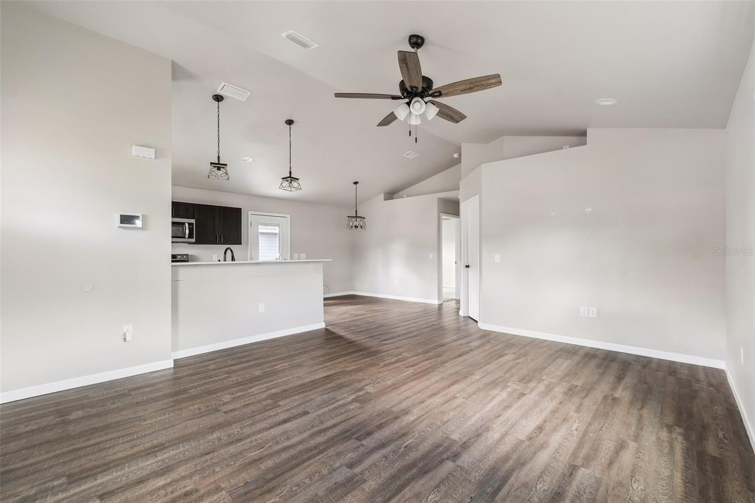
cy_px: 252
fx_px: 314
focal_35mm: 15
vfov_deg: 77.3
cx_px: 378
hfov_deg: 100.4
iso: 200
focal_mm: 10
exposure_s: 1/2
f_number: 8
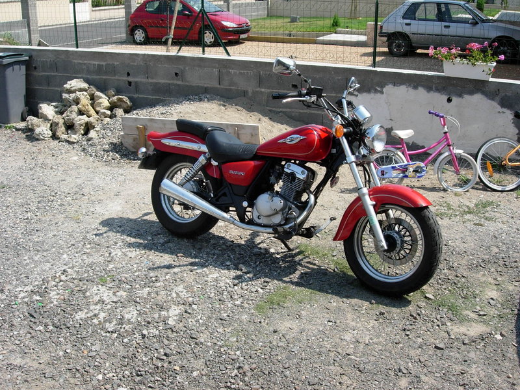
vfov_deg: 37.7
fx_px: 571
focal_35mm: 38
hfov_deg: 49.0
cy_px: 195
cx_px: 260
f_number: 4.8
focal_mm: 7.8
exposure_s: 1/558
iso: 79
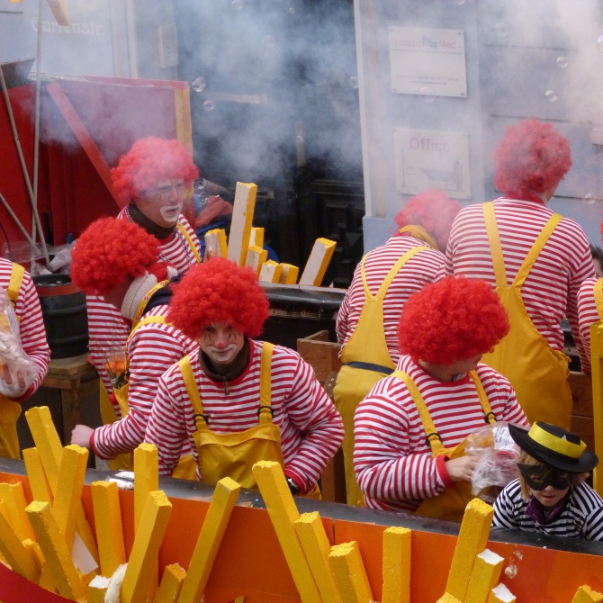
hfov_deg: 10.2
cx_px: 393
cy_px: 302
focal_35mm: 171
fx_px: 3370
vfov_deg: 10.2
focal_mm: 25.9
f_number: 3.6
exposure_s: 1/160
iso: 400
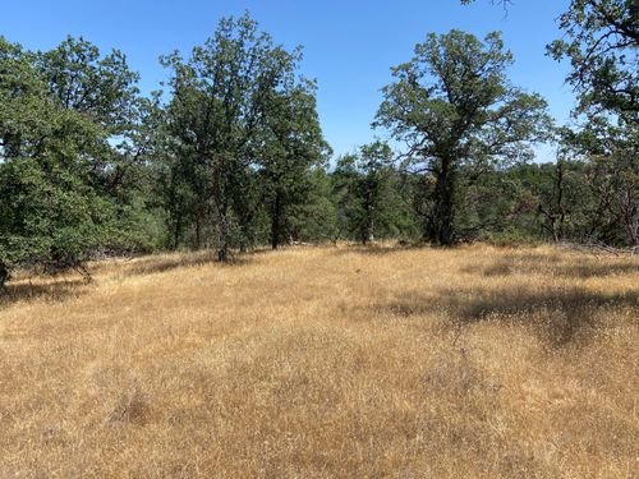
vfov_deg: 53.1
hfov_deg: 67.3
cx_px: 320
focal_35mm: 26
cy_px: 240
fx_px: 480
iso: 32
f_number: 1.8
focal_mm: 4.25
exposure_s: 1/1996
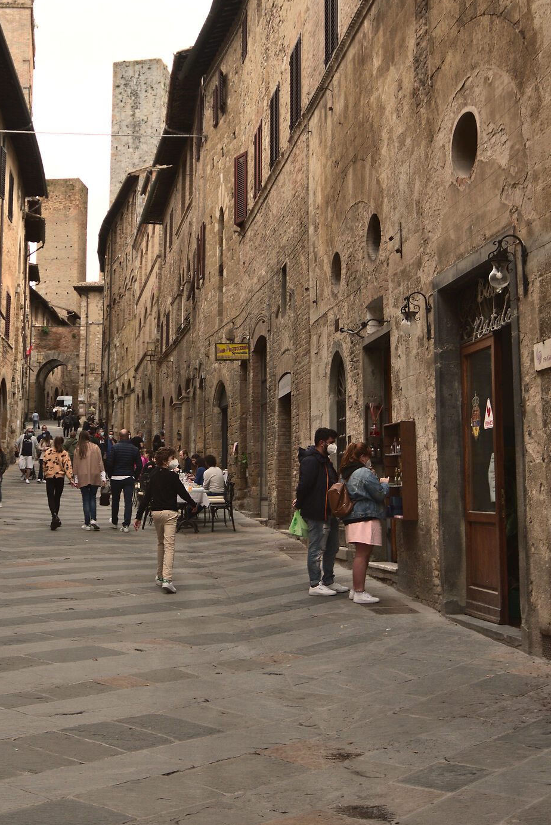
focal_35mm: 52
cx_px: 141
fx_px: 1193
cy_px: 298
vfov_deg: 37.9
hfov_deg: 25.7
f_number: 8
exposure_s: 1/200
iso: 200
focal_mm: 20
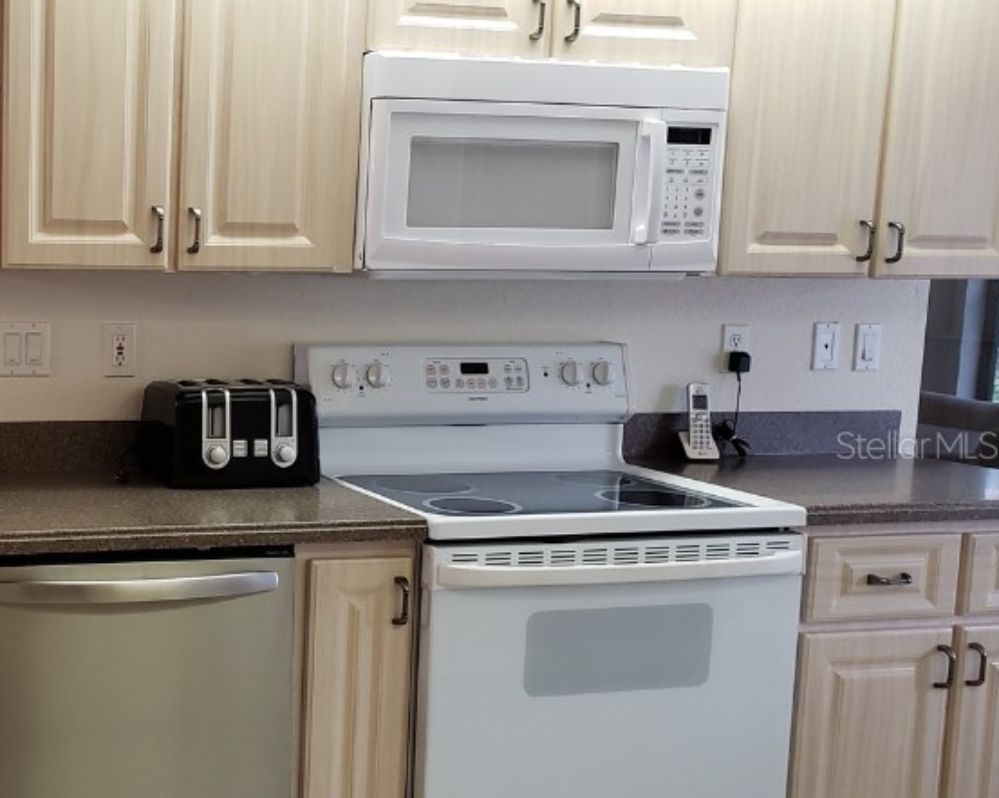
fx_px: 1389
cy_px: 444
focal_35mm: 47
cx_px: 81
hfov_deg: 36.8
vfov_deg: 32.0
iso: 250
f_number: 2.4
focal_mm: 4.3
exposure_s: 1/40
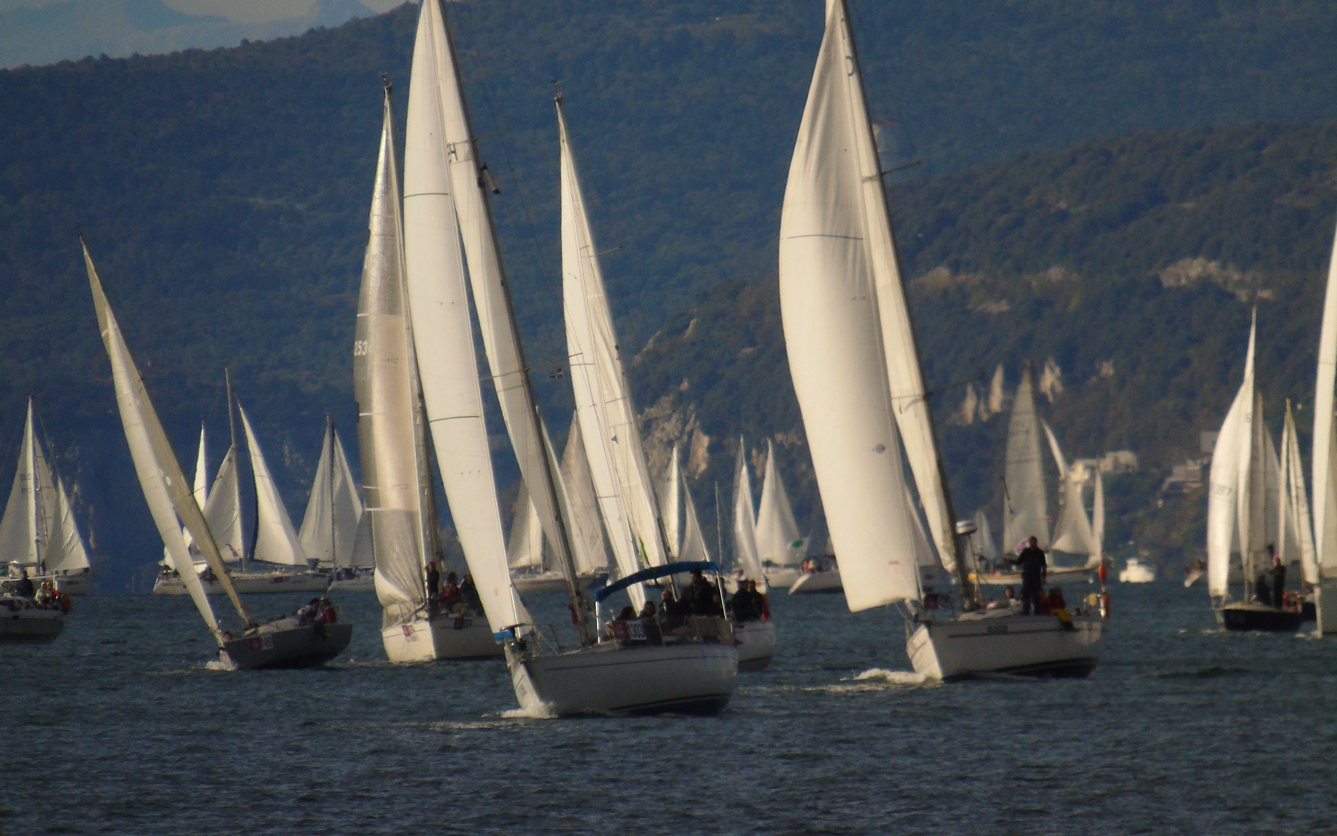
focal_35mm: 1248
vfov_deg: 1.1
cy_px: 344
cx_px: 669
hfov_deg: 1.7
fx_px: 45473
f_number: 6.4
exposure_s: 1/800
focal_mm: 210
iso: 100
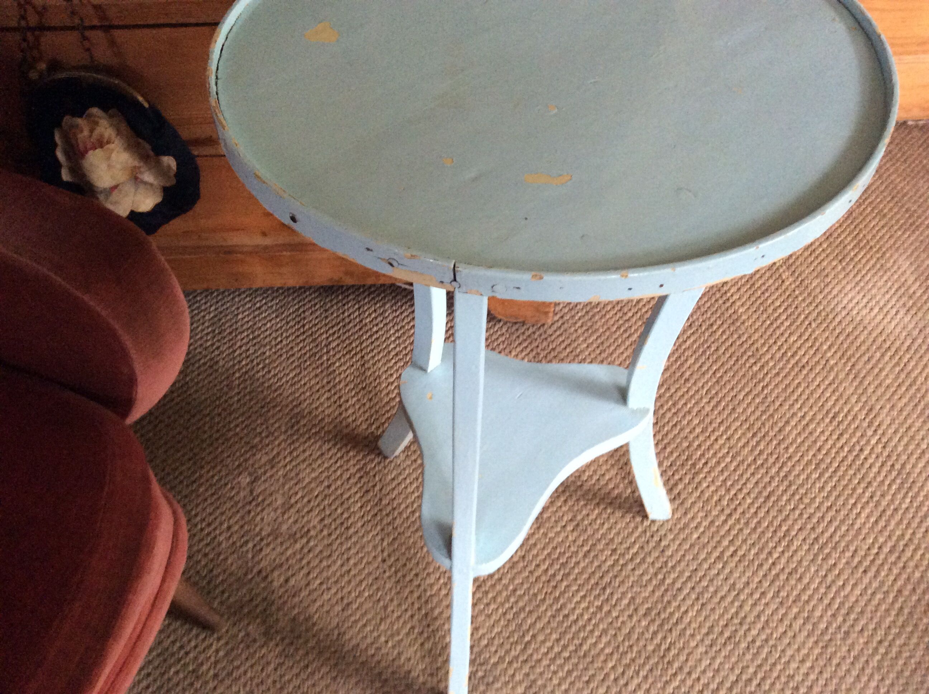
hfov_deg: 56.9
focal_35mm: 32
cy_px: 347
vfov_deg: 44.1
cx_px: 464
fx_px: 858
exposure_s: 1/25
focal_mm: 3.3
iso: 250
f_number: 2.4
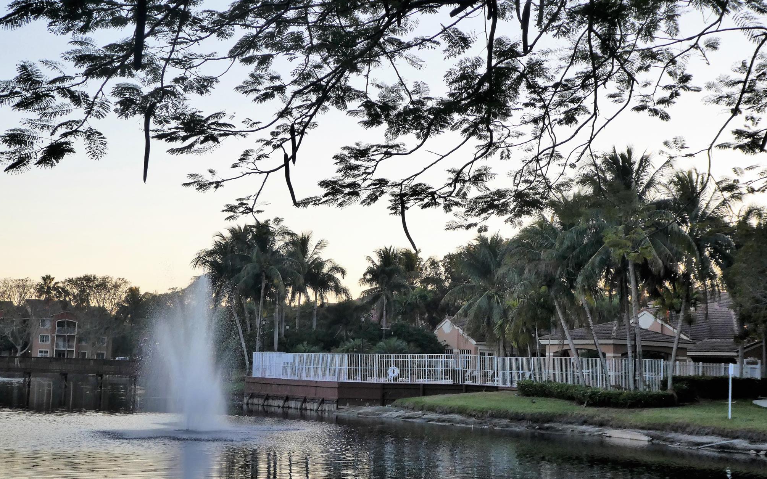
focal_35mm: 54
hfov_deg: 37.5
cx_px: 385
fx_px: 1129
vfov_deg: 24.0
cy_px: 246
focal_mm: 9
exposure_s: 1/125
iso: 80
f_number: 4.1
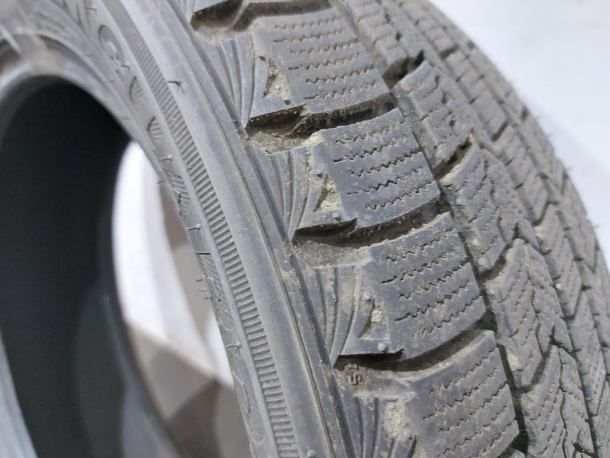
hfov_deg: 71.6
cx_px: 305
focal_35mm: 24
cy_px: 229
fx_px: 423
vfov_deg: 56.8
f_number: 1.8
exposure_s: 1/25
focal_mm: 5.23
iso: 320
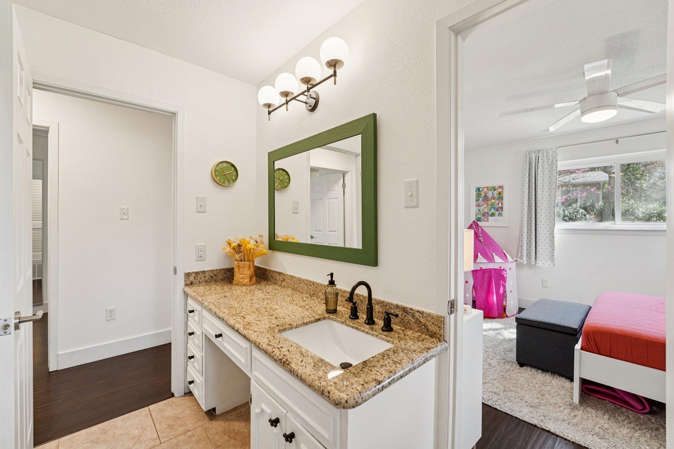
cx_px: 337
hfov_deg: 104.3
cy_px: 224
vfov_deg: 81.2
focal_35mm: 14
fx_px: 262
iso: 400
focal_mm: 14
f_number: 8
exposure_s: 1/40
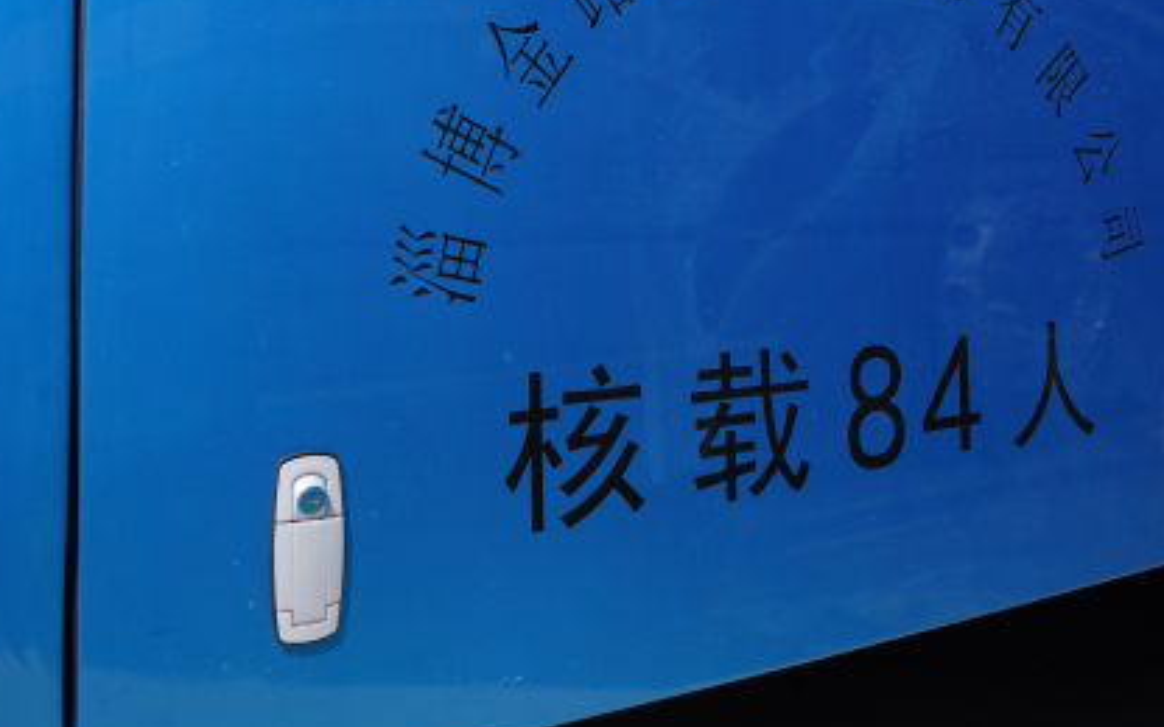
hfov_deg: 41.9
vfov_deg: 26.3
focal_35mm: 47
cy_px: 35
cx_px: 809
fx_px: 1491
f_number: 9
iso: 320
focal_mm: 24
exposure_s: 1/400
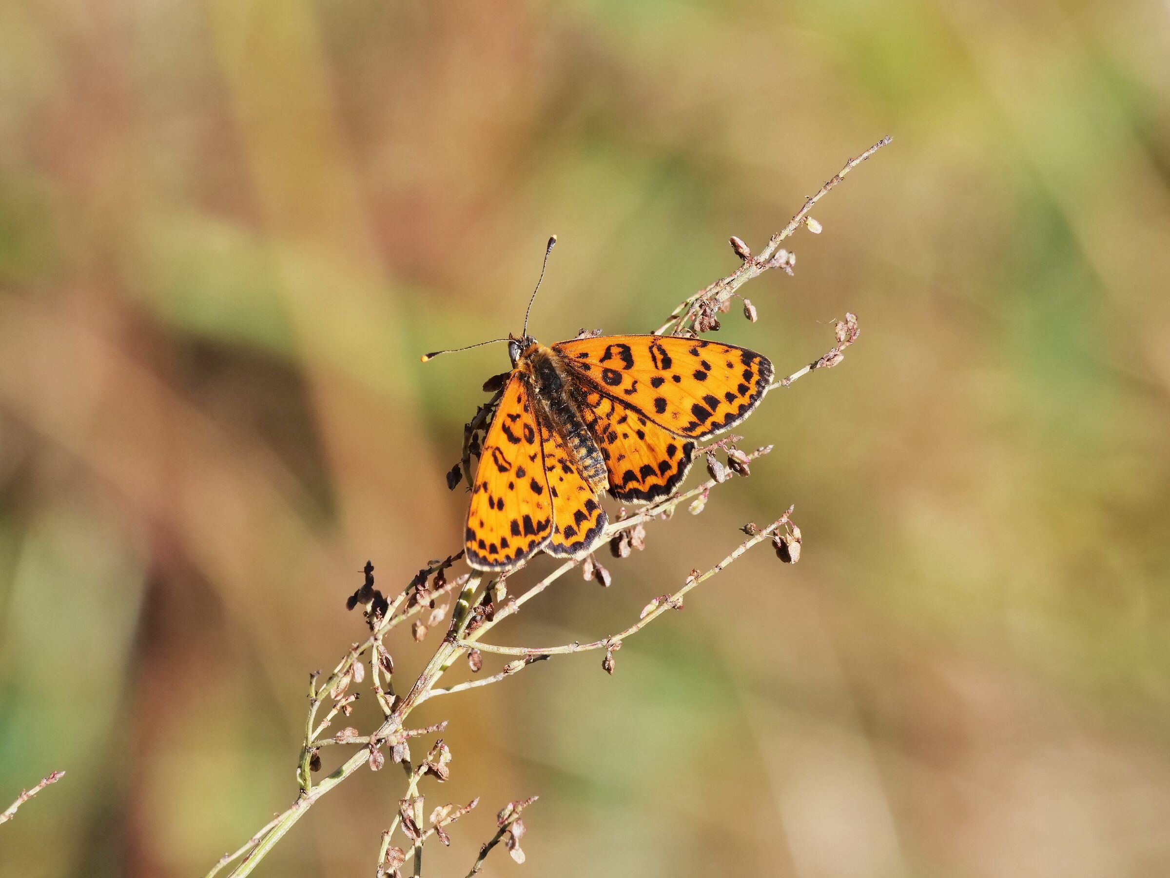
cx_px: 585
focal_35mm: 800
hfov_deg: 2.5
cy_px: 439
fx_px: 27040
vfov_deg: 1.9
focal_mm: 400
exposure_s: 1/640
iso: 640
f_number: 11
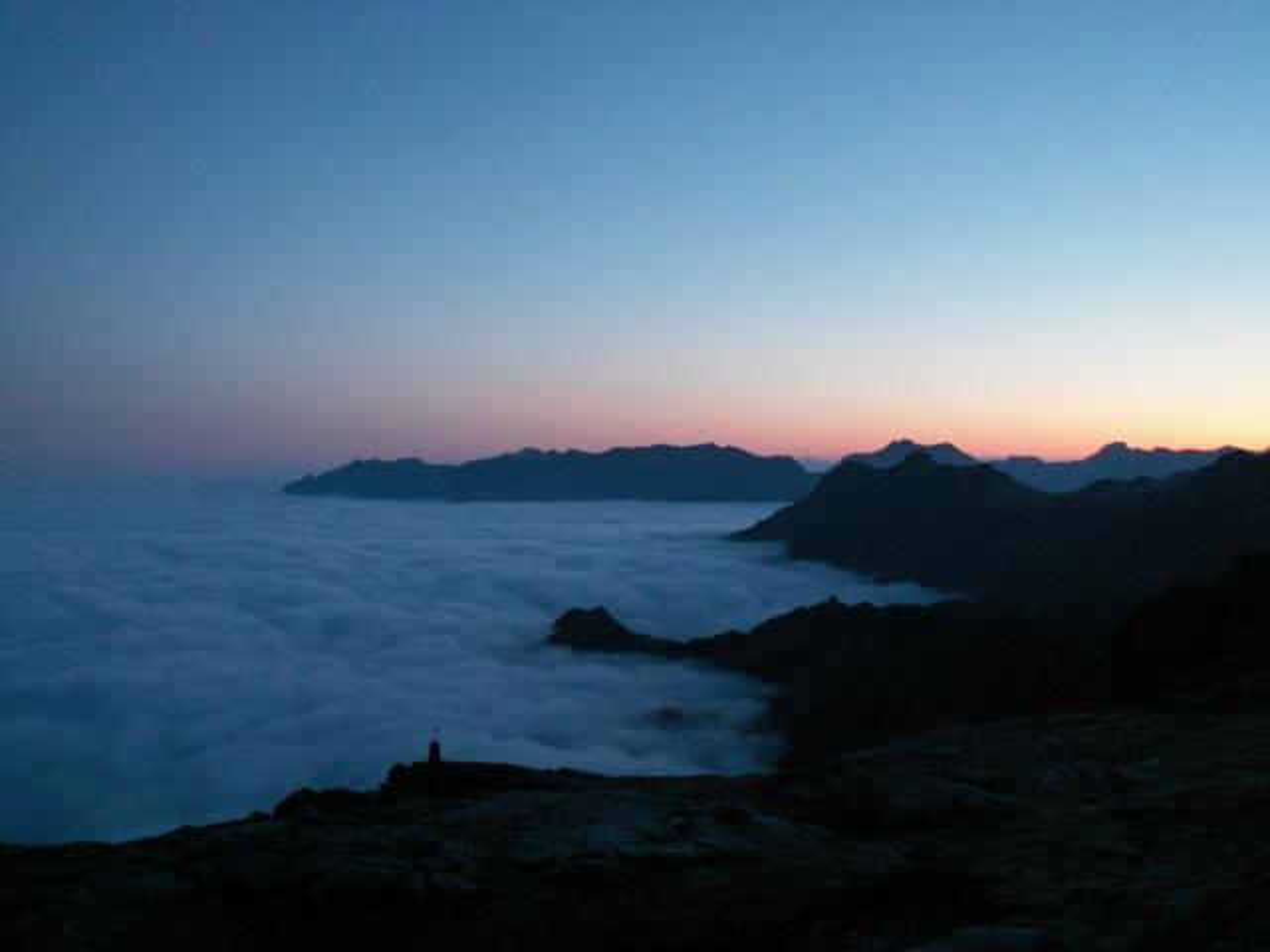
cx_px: 635
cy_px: 476
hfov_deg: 52.6
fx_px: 1284
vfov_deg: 40.7
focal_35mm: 35
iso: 160
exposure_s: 1/8
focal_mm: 5.86
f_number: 2.8
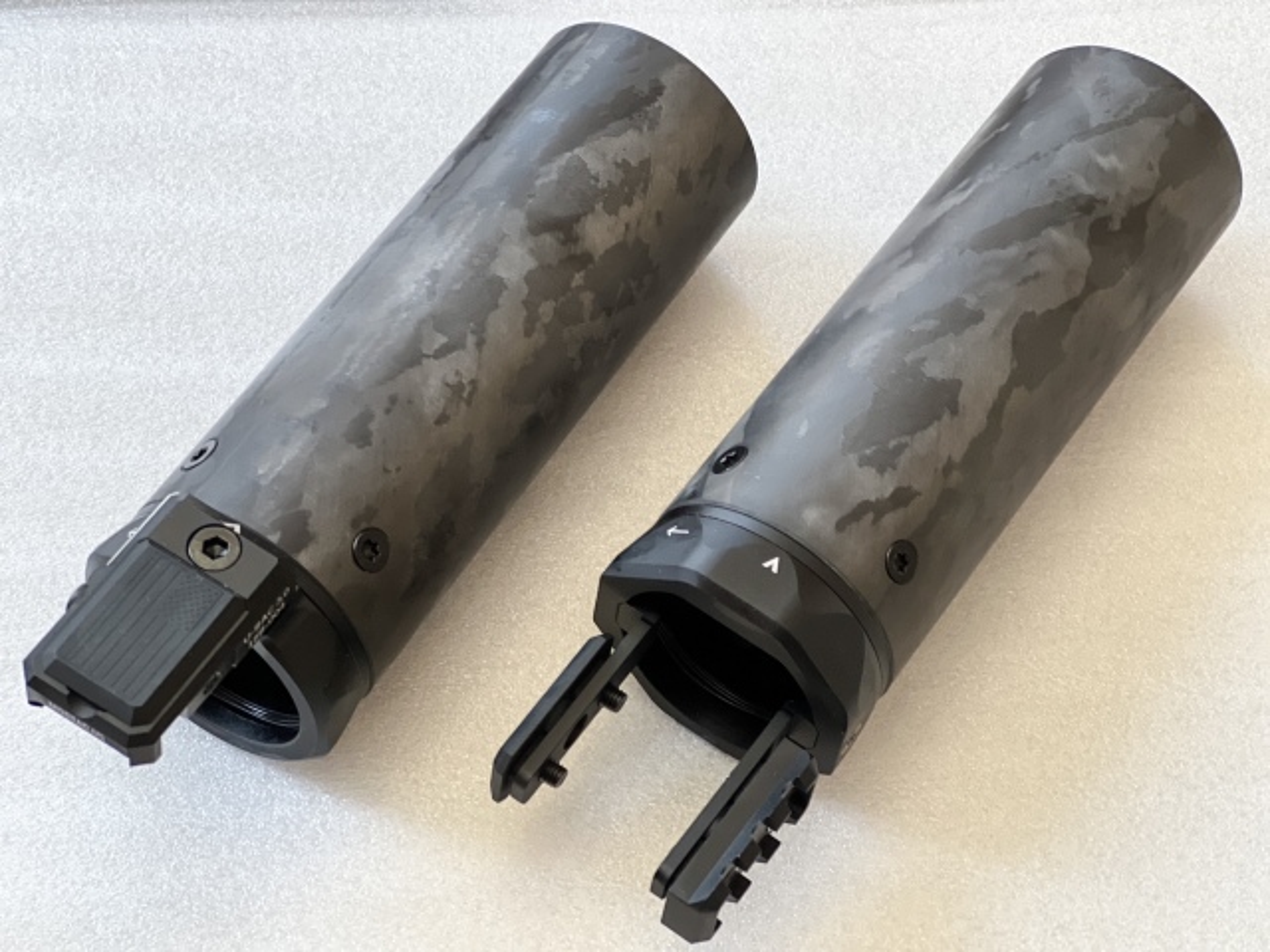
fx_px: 2825
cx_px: 635
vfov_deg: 19.1
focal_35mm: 77
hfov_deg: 25.3
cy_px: 476
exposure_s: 1/35
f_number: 2.8
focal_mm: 9
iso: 250
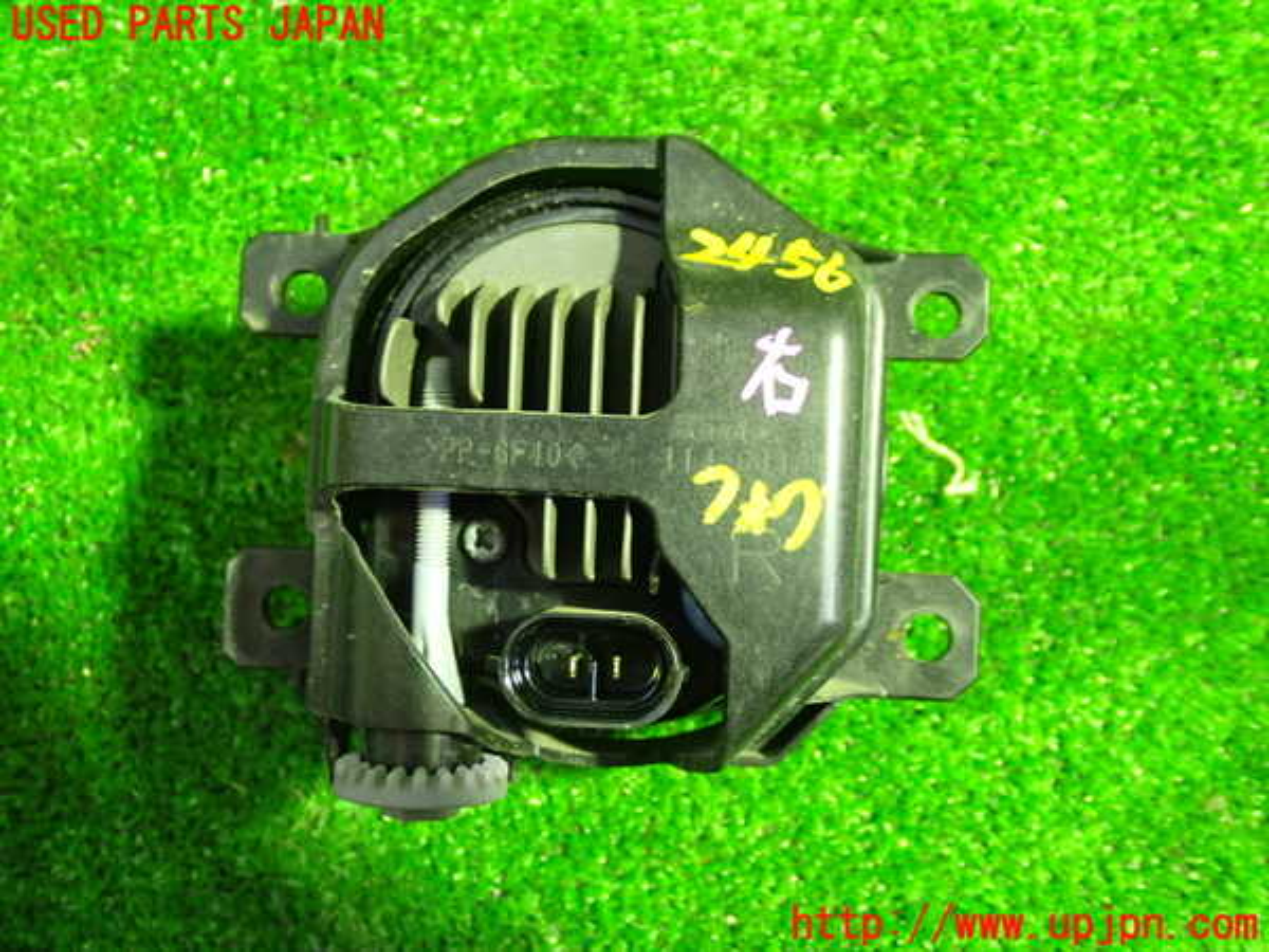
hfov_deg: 49.0
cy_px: 476
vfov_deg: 37.7
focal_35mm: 38
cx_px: 634
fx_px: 1393
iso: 800
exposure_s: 1/20
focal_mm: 6.83
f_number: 2.7
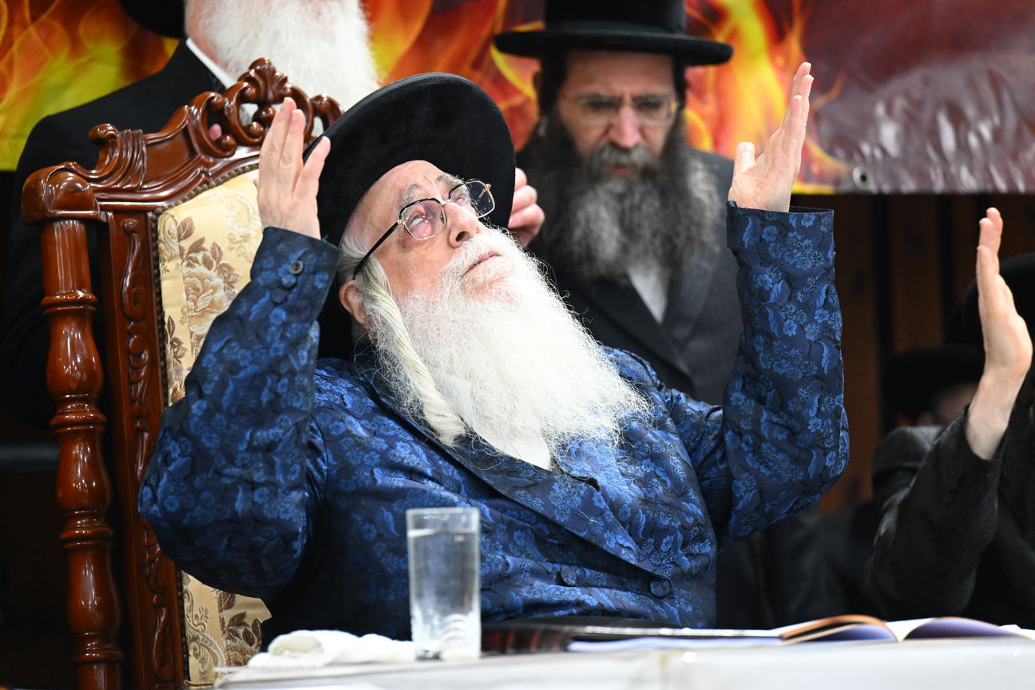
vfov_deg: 6.4
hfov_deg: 9.5
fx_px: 6210
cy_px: 340
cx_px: 510
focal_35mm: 216
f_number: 3.2
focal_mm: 200
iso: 3200
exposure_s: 1/160
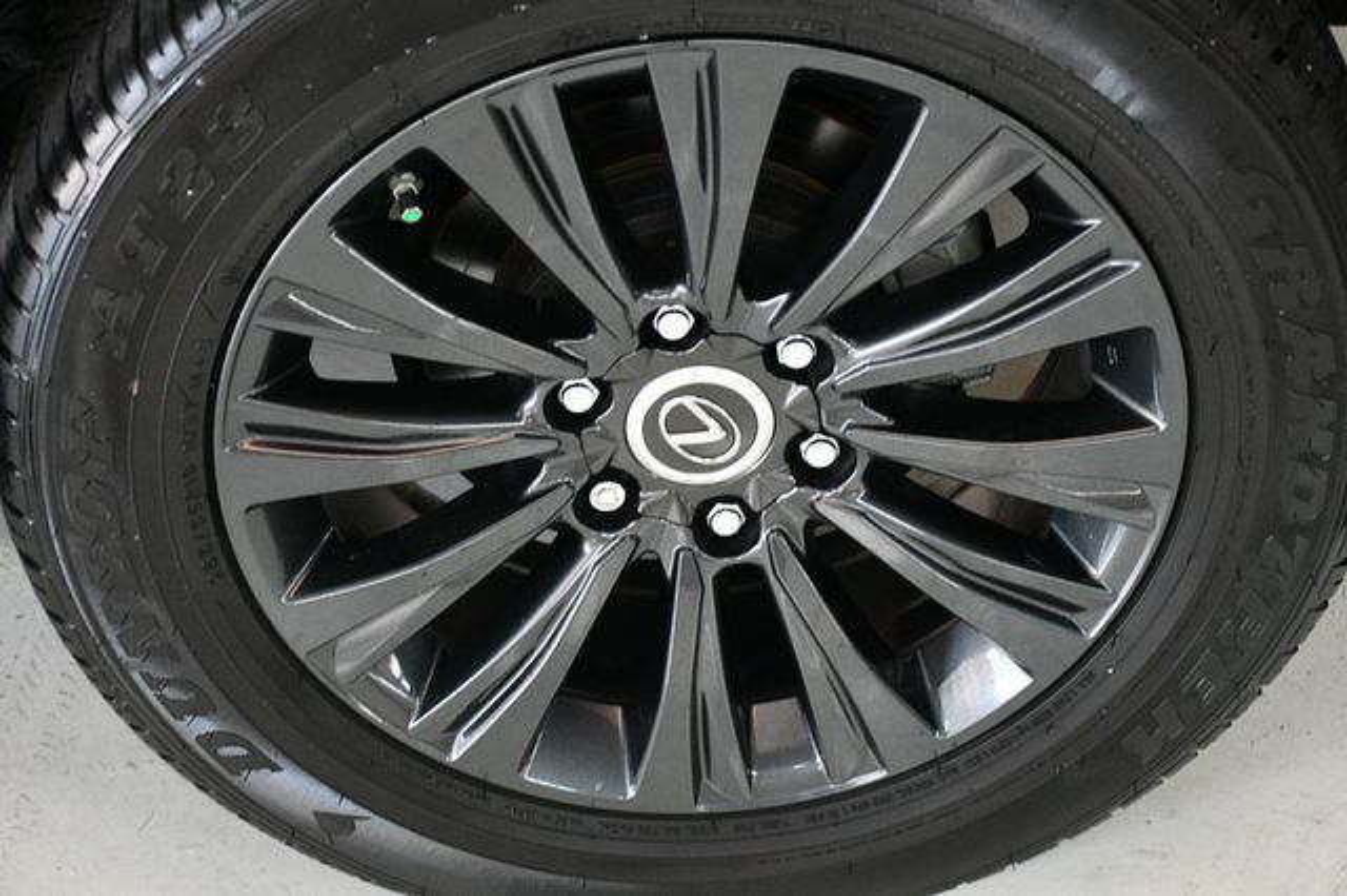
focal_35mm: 75
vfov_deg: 18.2
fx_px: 2805
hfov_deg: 27.0
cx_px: 674
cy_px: 448
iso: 3200
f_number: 4.8
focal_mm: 50
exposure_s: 1/100
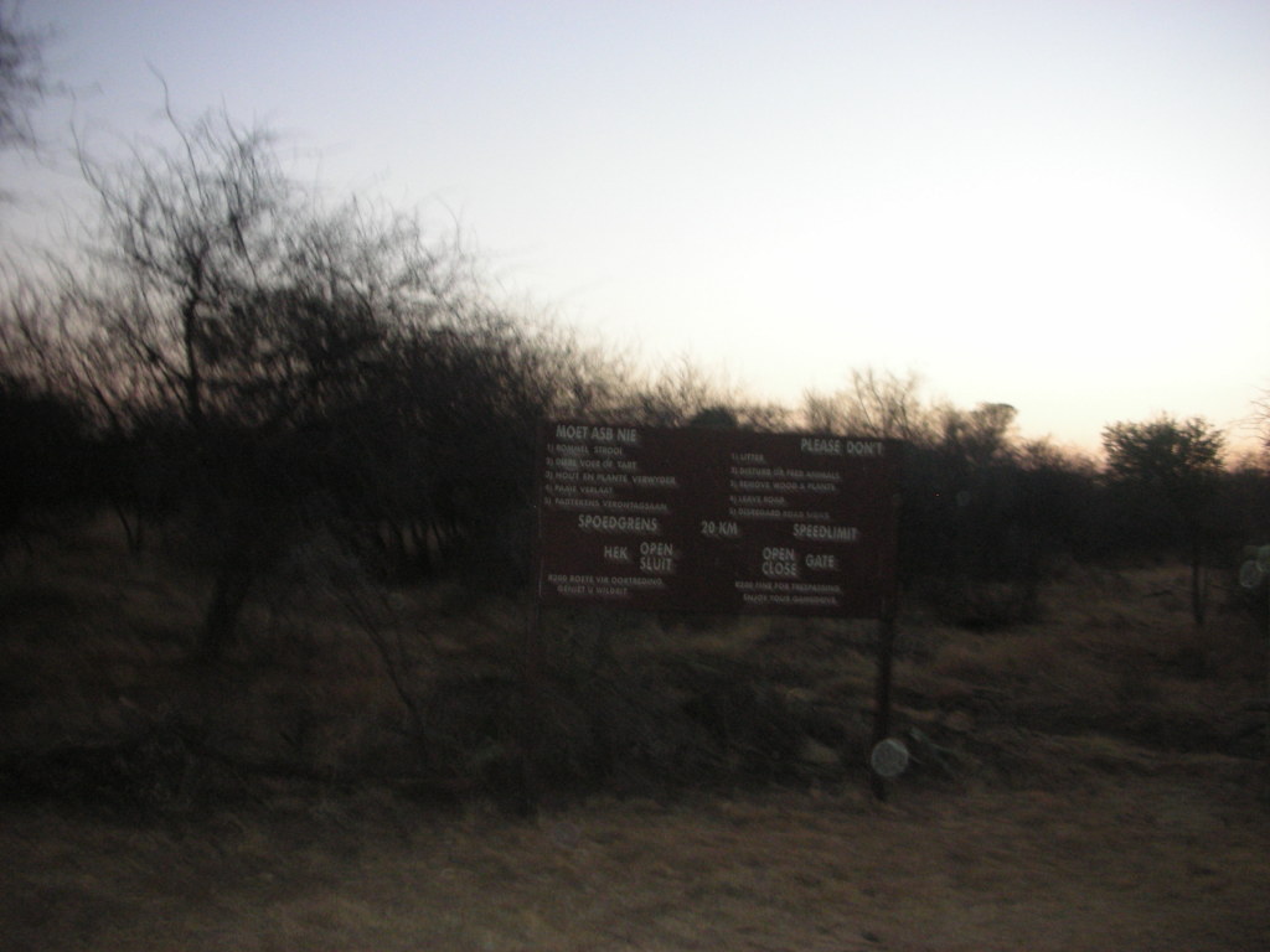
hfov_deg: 52.6
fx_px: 1284
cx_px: 635
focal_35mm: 35
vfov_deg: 40.7
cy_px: 476
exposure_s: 1/60.1
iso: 197
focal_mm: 5.8
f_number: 3
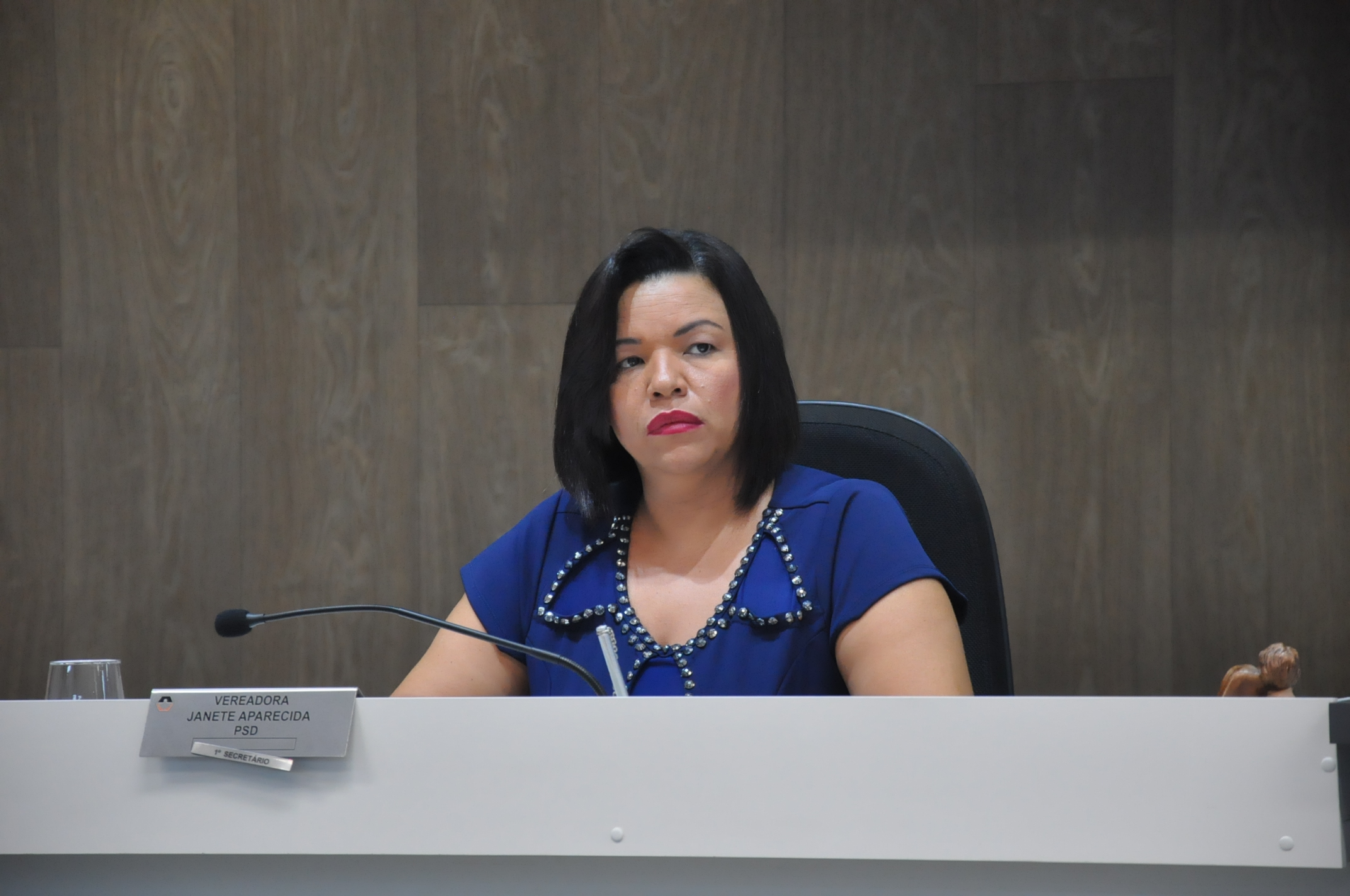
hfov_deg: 13.1
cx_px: 675
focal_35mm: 158
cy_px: 448
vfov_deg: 8.7
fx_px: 5899
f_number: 5.6
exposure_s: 1/100
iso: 2000
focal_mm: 105
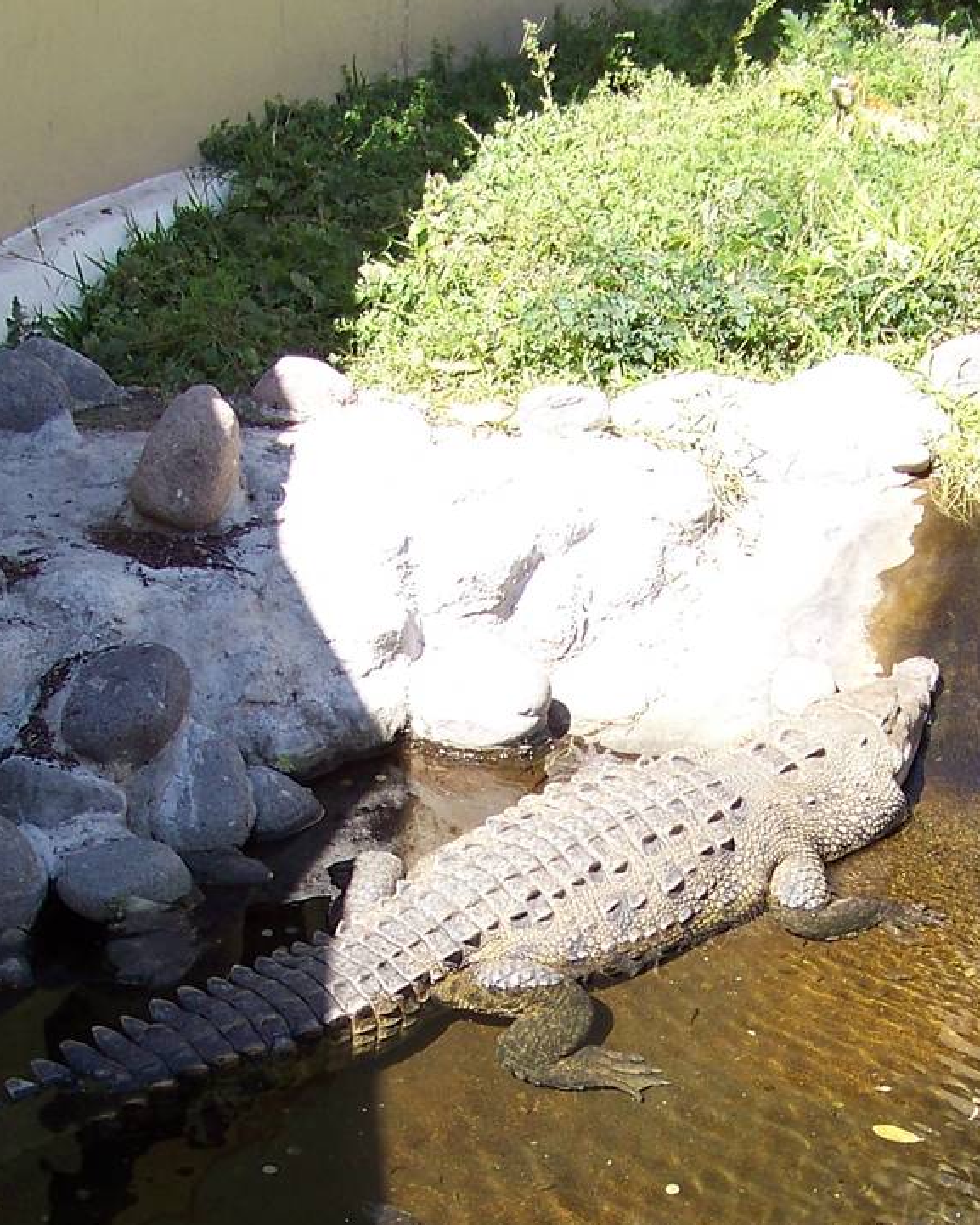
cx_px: 560
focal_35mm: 78
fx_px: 2827
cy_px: 951
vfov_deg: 24.1
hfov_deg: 19.7
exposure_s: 1/250
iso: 64
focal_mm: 5.85
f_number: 2.8
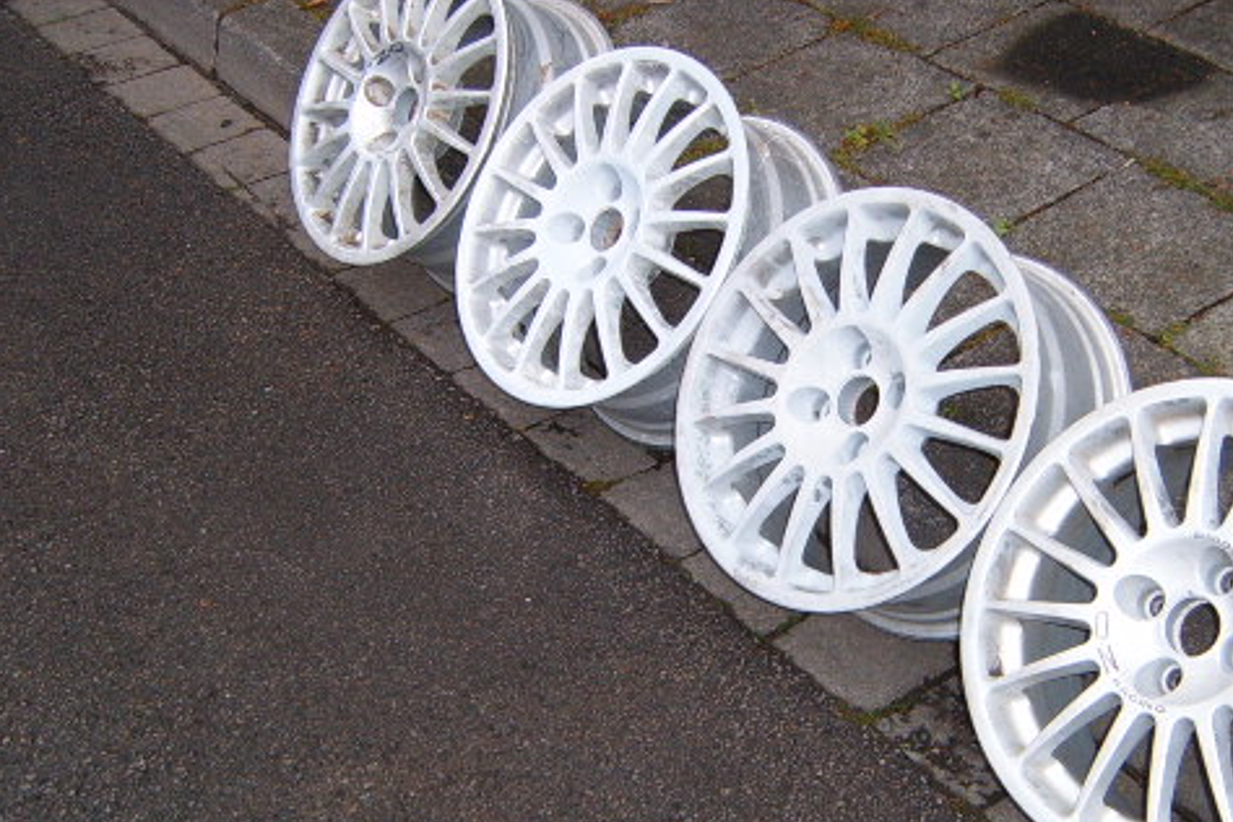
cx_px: 757
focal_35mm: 52
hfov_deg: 38.0
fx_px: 1781
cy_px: 538
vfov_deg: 25.9
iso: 141
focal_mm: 6.2
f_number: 2.9
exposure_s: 1/60
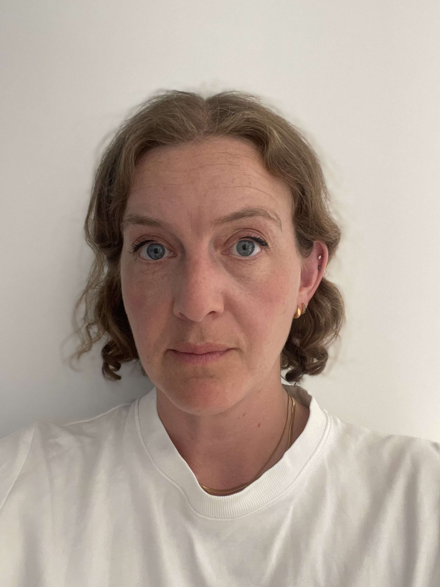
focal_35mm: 31
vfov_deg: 58.4
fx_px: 525
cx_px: 214
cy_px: 296
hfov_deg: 45.4
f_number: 2.2
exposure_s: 1/60
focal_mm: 2.71
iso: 320
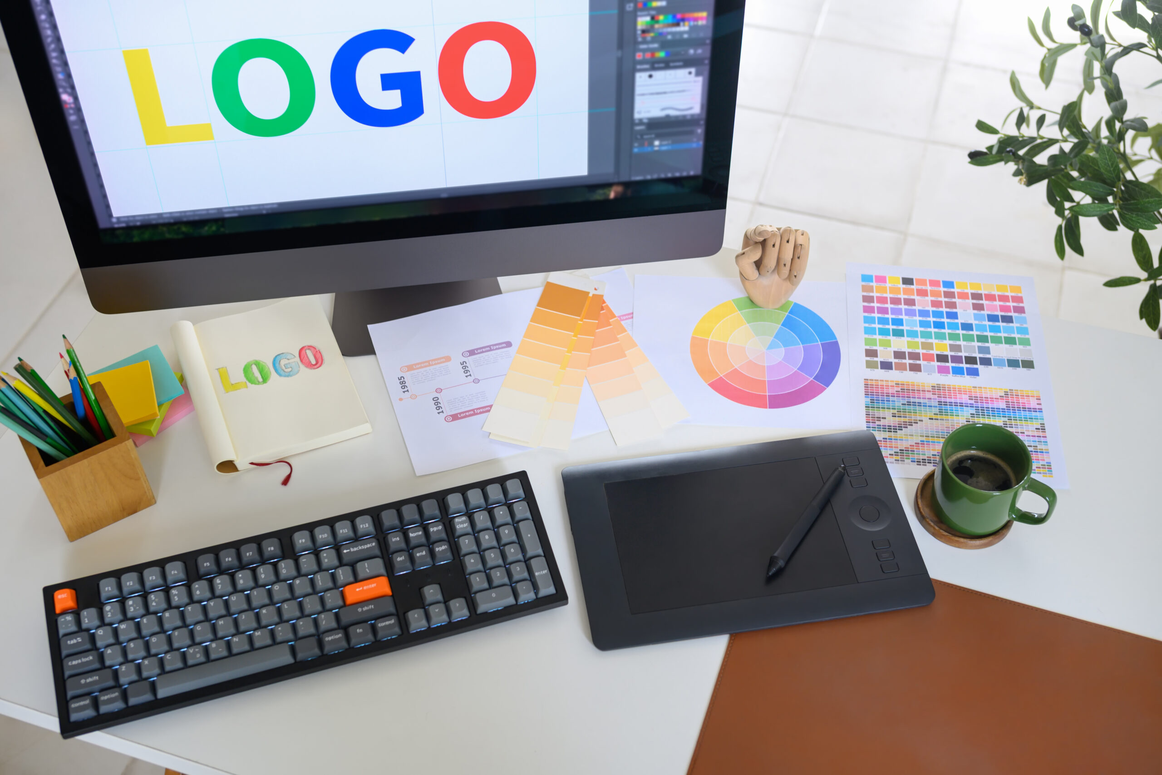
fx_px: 1291
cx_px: 581
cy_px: 388
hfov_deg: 48.5
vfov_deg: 33.4
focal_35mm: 40
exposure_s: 1/125
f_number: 4
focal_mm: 40
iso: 500
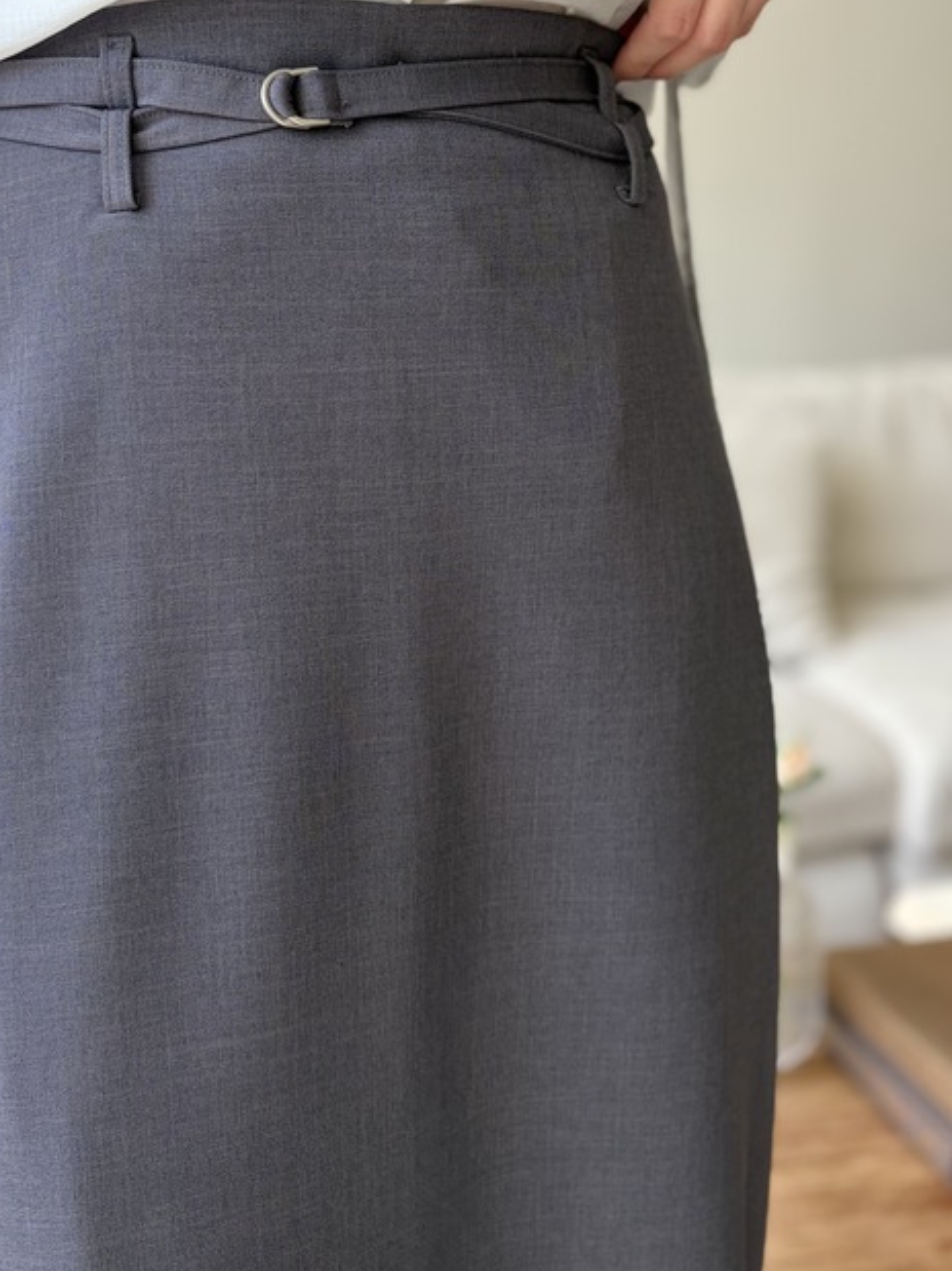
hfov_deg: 34.0
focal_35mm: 42
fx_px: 1541
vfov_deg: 44.0
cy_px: 407
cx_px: 312
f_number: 1.6
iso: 50
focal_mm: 5.96
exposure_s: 1/193
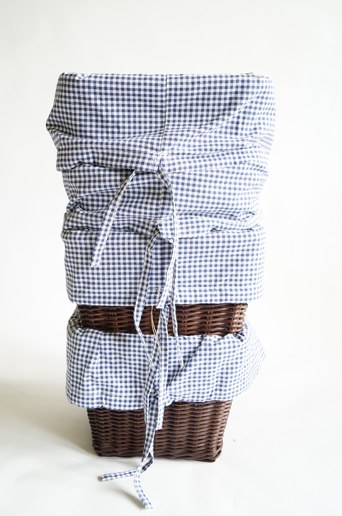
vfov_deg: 53.2
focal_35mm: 36
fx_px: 515
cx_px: 171
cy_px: 258
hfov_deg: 36.8
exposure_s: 1/60
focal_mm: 24
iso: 800
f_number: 4
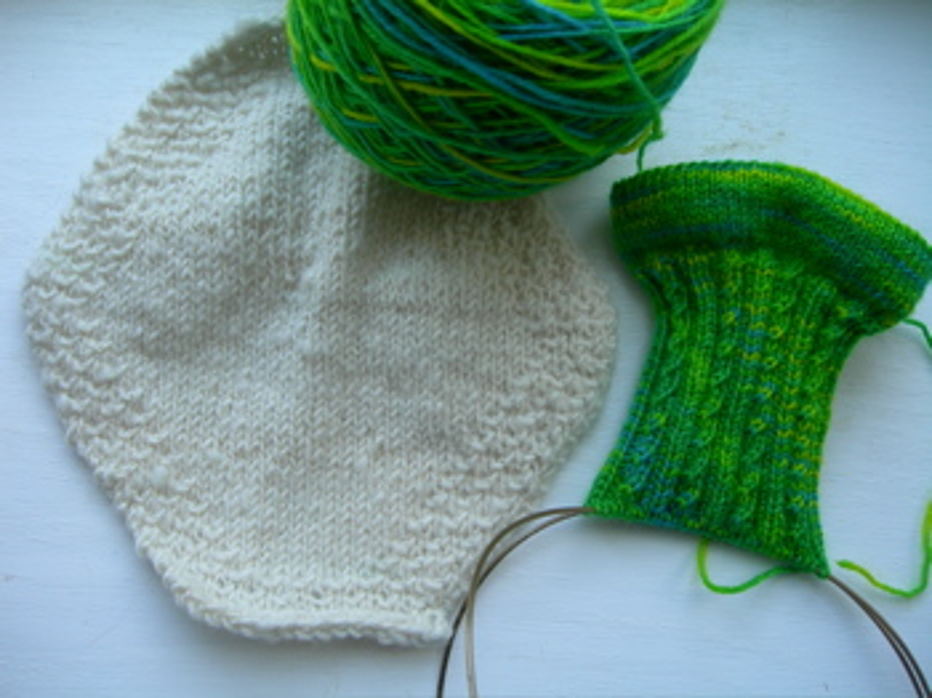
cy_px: 349
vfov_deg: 37.7
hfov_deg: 49.0
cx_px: 466
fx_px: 1022
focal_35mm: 38
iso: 50
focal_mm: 7.8
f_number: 2.8
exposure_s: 1/62
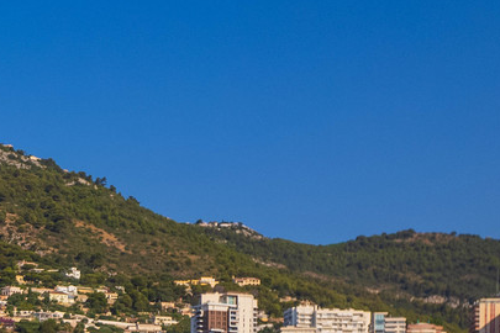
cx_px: -216
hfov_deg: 20.5
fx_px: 1208
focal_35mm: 87
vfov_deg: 14.1
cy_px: 576
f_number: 2.8
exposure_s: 1/60
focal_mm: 8.4
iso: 100
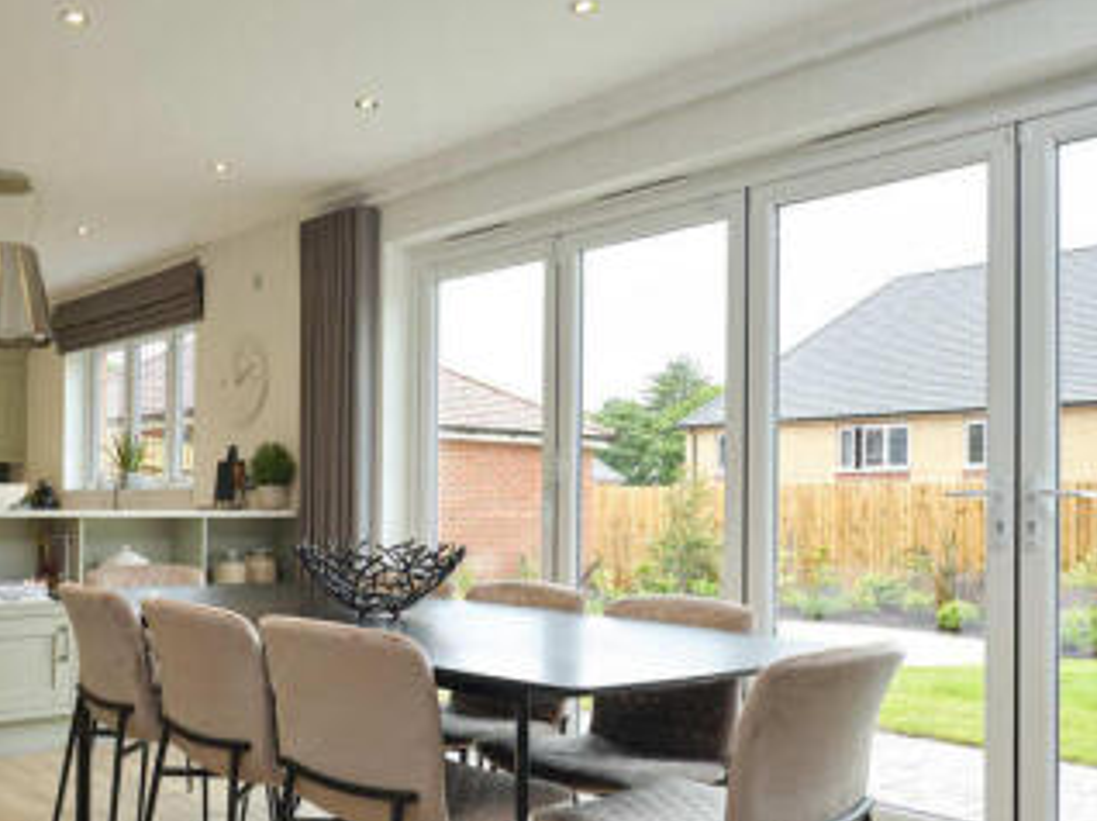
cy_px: 471
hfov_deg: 53.5
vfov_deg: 42.8
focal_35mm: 33
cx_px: 312
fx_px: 1045
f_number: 9
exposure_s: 1/10
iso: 200
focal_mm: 23
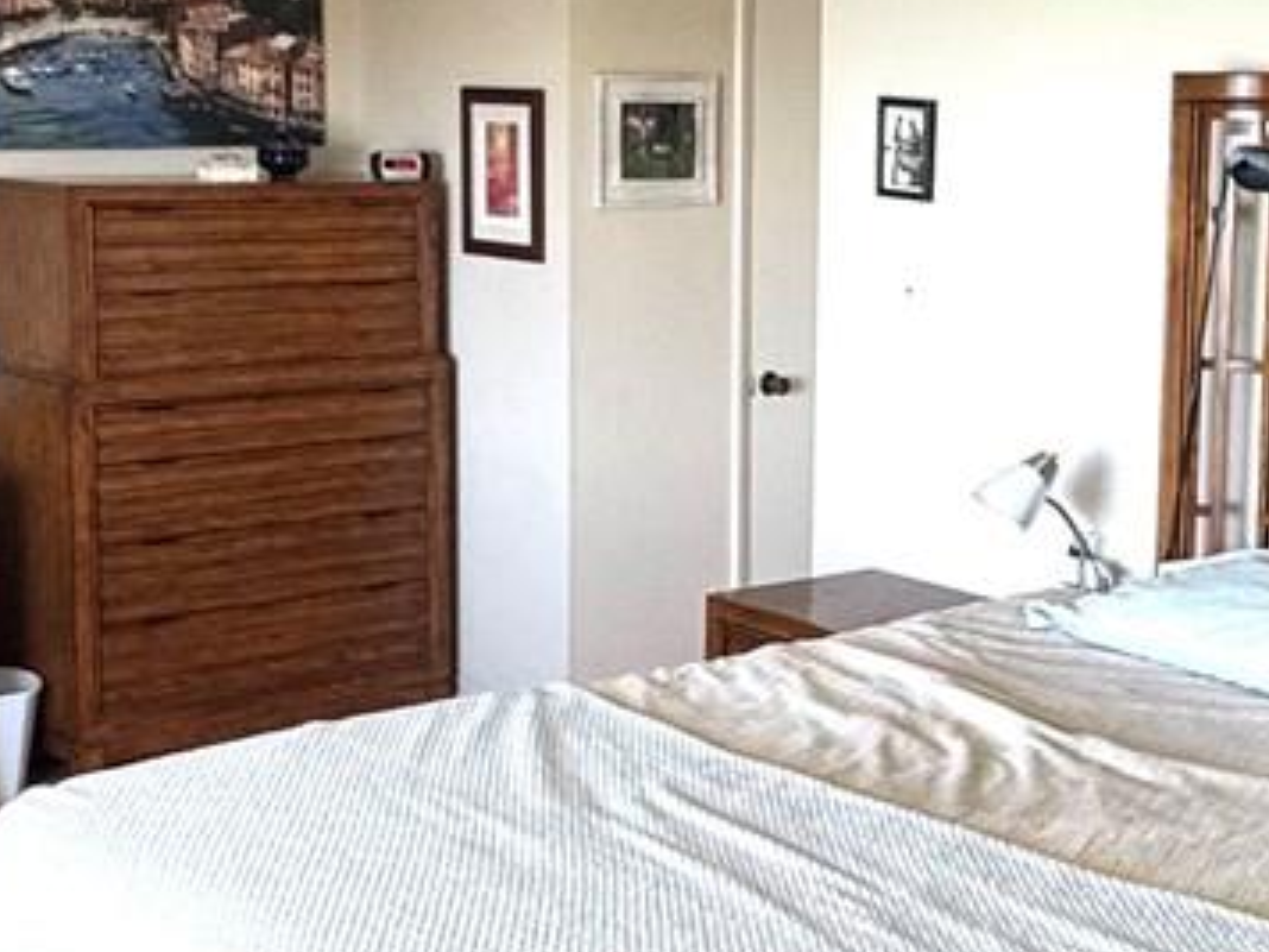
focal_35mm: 63
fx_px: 2310
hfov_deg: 30.4
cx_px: 873
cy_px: 406
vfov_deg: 23.3
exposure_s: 1/99
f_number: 2.2
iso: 100
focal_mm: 2.22
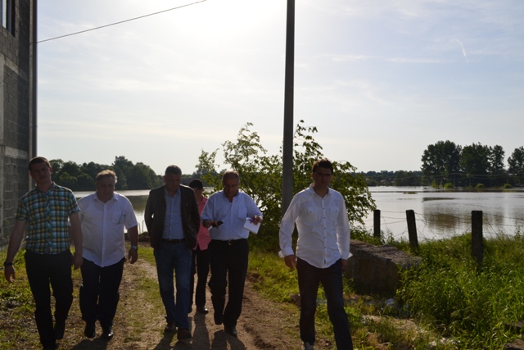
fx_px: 524
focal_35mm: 36
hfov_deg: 53.1
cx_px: 262
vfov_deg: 36.9
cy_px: 175
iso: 100
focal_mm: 24
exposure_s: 1/200
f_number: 11
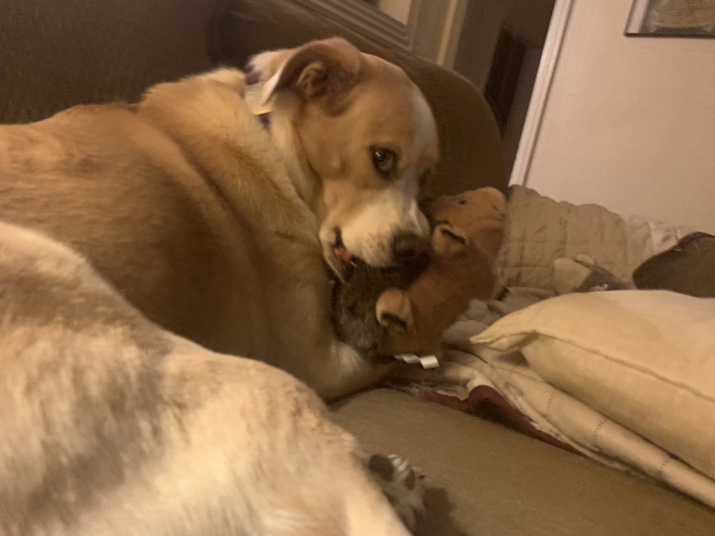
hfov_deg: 67.3
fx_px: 537
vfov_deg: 53.1
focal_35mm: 26
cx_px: 358
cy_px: 268
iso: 640
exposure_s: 1/30
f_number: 1.8
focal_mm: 4.25
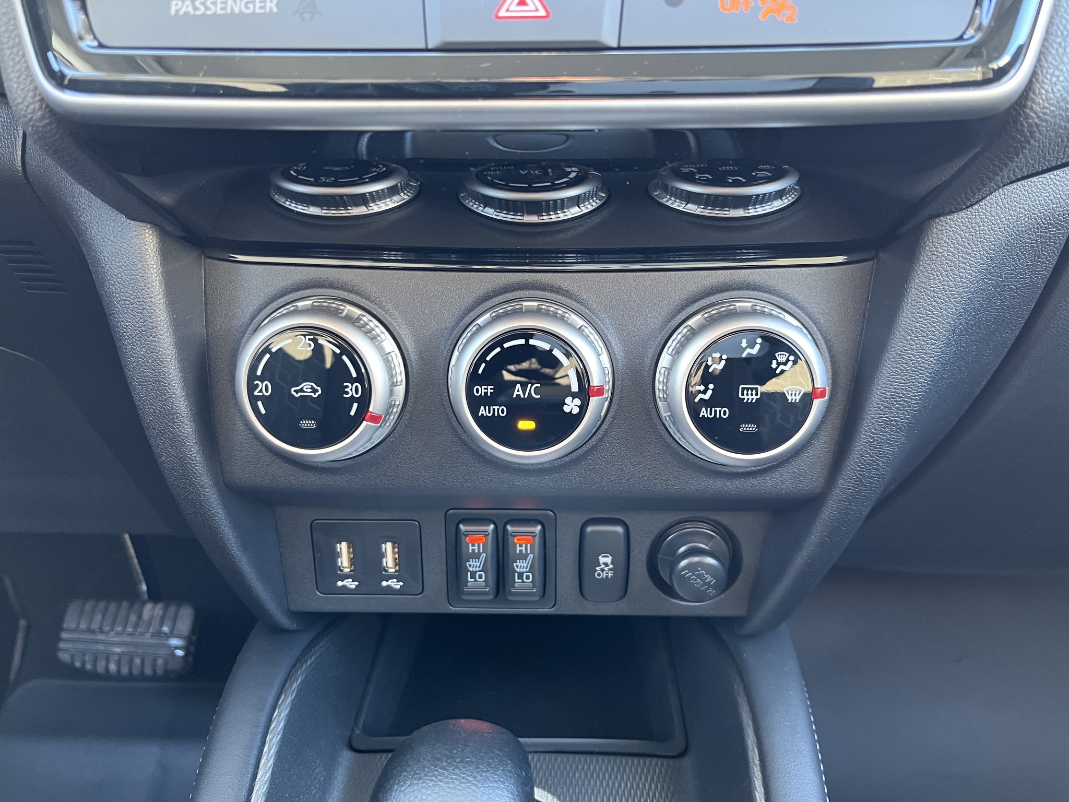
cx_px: 534
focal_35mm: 26
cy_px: 401
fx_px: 803
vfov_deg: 53.1
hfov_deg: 67.3
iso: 400
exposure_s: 1/60
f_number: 1.6
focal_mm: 5.1
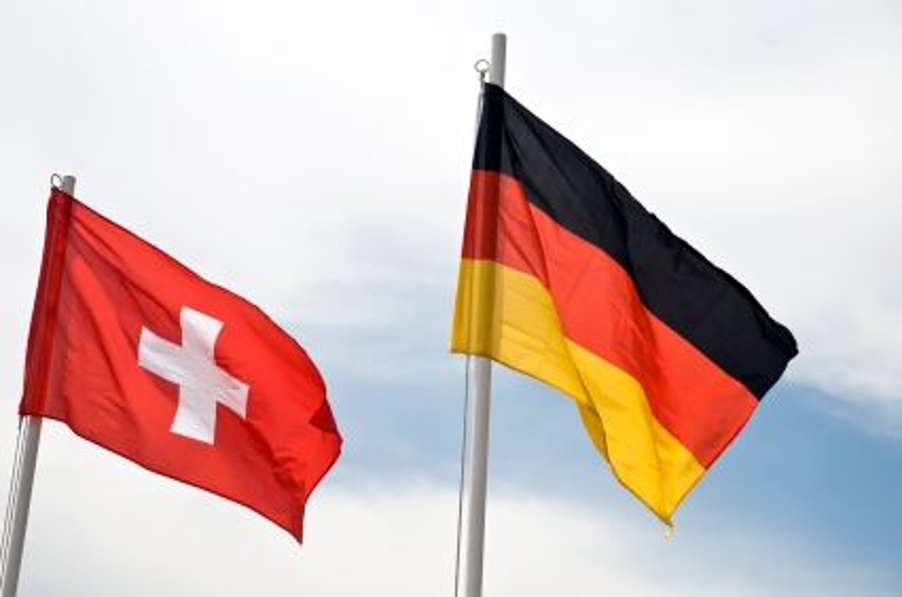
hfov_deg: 26.0
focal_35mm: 78
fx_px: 1950
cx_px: 451
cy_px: 298
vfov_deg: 17.4
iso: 200
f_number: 6.7
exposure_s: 1/1500
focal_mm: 52
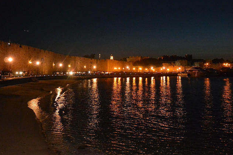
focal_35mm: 37
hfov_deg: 51.6
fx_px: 239
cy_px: 57
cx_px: 139
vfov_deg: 35.7
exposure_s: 1/15
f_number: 3.5
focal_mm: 11
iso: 1600
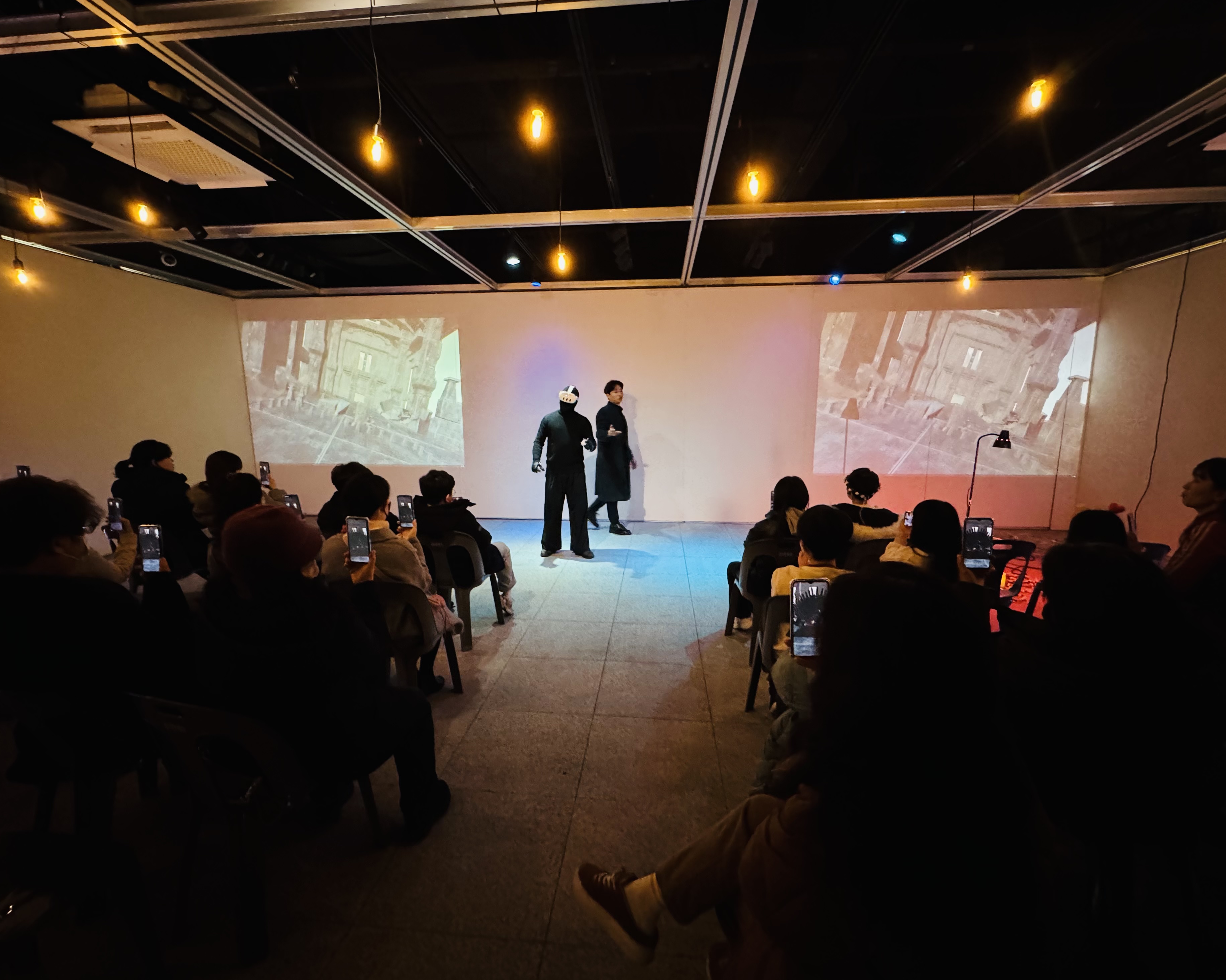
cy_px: 496
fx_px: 544
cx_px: 604
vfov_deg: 84.0
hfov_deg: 96.8
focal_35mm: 15
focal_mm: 2.22
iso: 1250
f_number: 2.2
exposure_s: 1/40
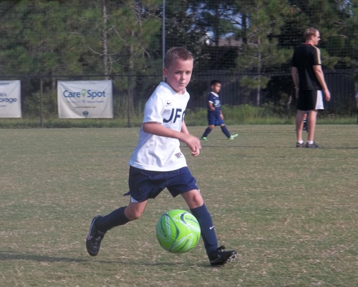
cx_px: 188
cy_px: 143
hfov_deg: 11.2
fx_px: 1833
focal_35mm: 173
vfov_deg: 8.9
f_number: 5.9
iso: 64
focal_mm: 29.5
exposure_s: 1/320
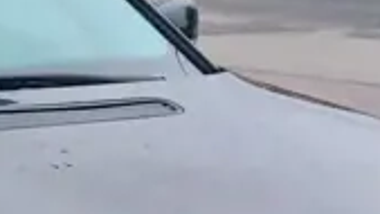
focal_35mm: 161
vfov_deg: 7.3
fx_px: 1622
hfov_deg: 13.0
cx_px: -85
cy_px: 385
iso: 40
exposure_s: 1/50
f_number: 1.8
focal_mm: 4.6
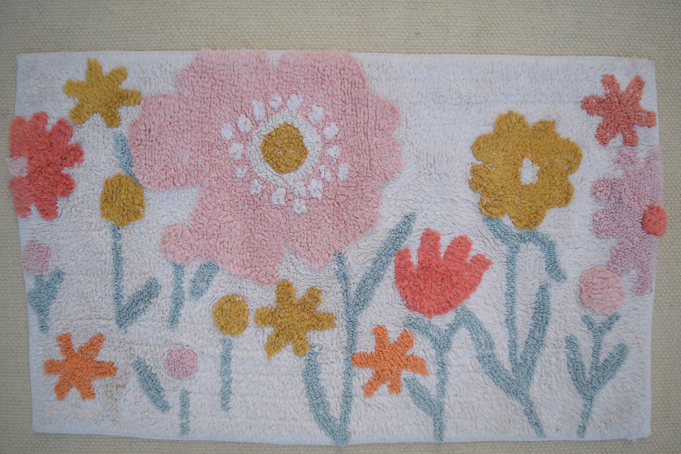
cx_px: 348
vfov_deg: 42.3
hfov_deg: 60.3
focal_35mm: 31
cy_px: 223
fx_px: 586
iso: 160
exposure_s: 1/160
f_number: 3.5
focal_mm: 20
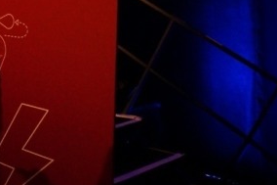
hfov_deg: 27.7
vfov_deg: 19.3
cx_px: -42
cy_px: -56
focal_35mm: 65
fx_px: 500
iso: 2500
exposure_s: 1/60
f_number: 4
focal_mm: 16
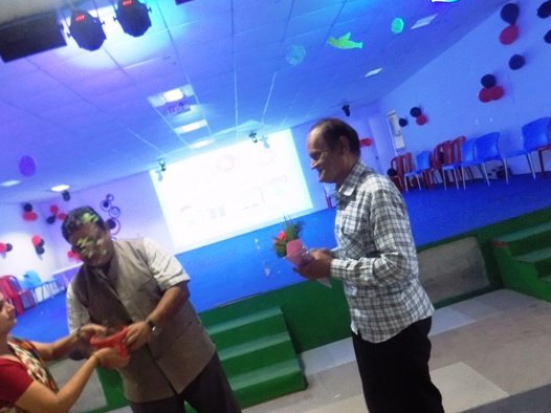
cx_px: 243
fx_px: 445
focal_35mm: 28
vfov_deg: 49.5
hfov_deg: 63.3
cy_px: 241
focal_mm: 4
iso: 400
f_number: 3.1
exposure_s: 1/15
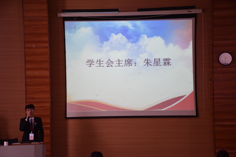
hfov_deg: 22.6
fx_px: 590
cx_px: 118
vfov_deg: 15.2
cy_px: 78
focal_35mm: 90
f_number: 5
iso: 800
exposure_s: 1/60
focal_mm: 60
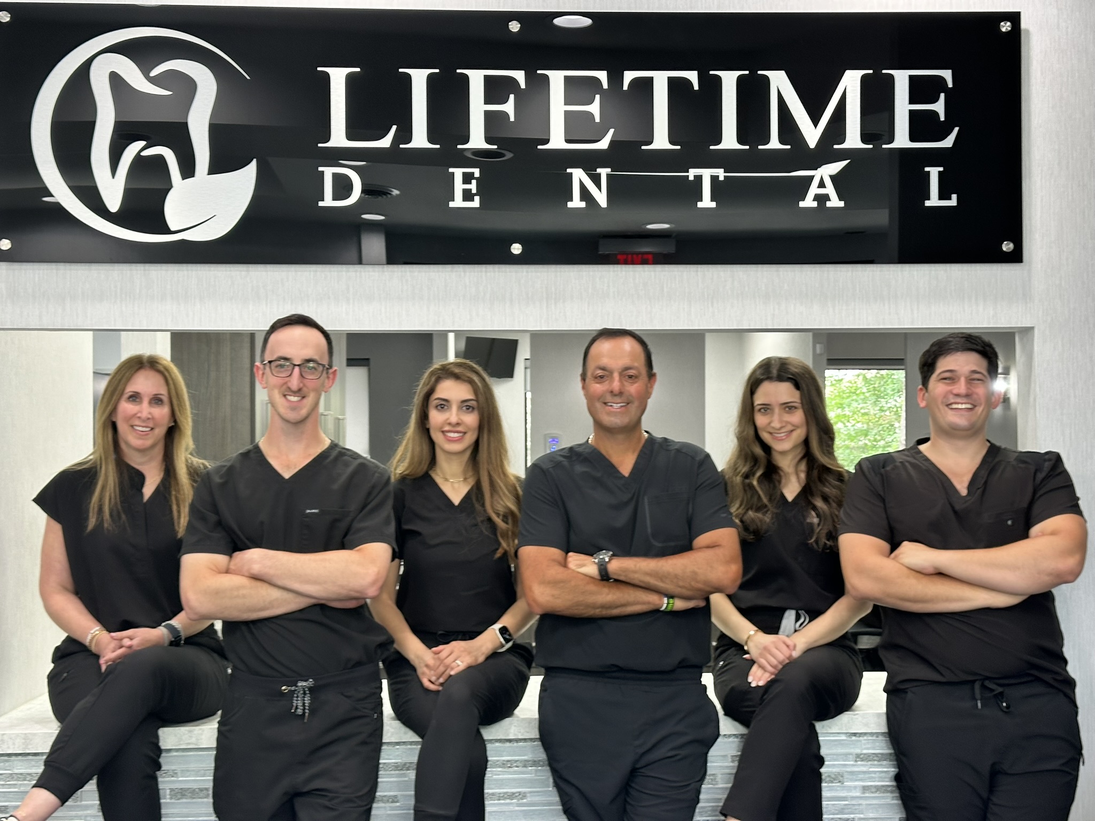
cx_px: 548
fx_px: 1518
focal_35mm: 48
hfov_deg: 39.7
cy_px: 410
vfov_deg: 30.3
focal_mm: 6.86
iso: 80
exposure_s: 1/60
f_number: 1.78
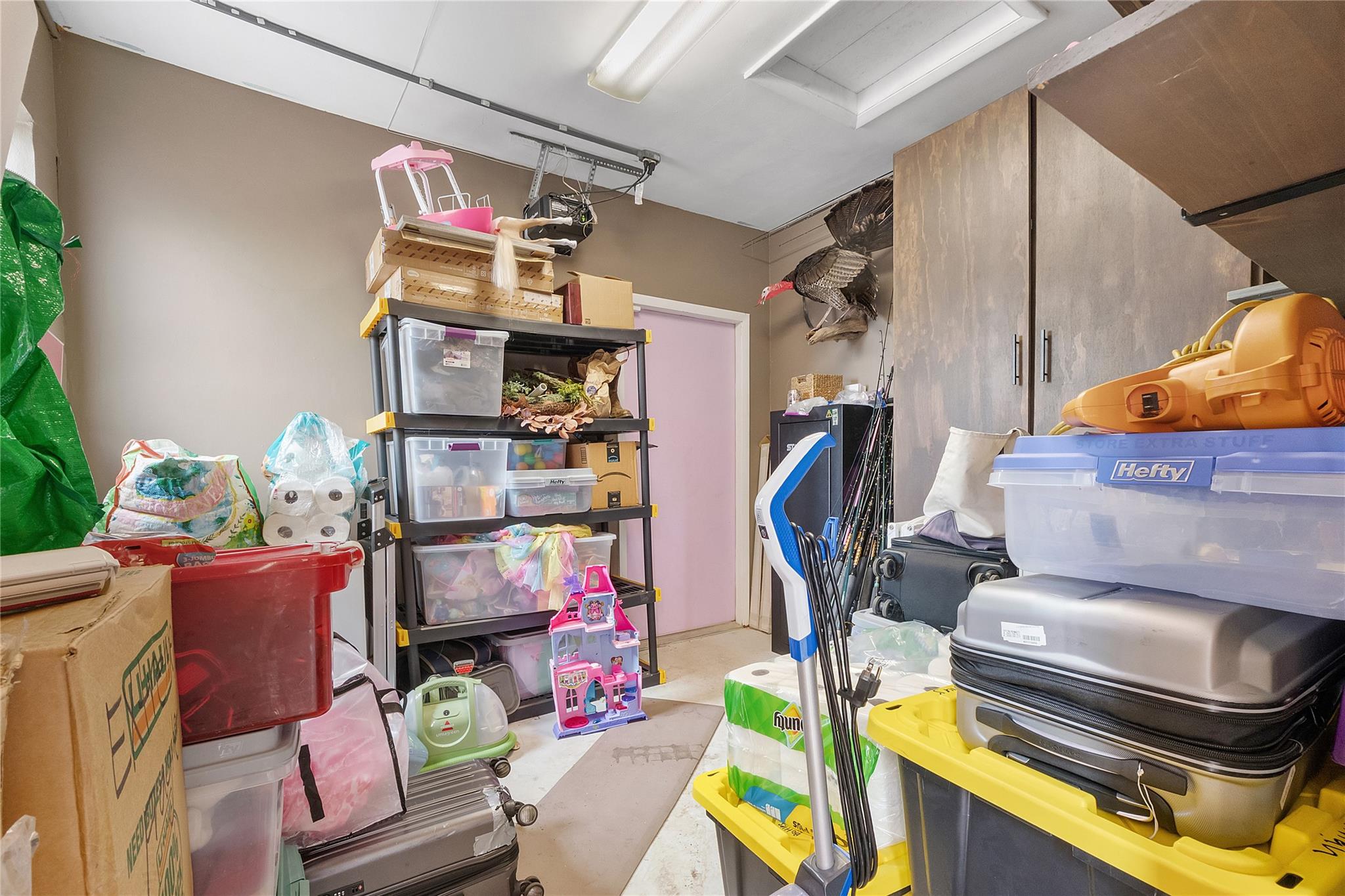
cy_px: 448
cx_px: 672
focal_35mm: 15
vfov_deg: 77.3
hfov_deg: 100.4
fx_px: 560
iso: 1000
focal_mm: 10
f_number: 8
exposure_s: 1/8
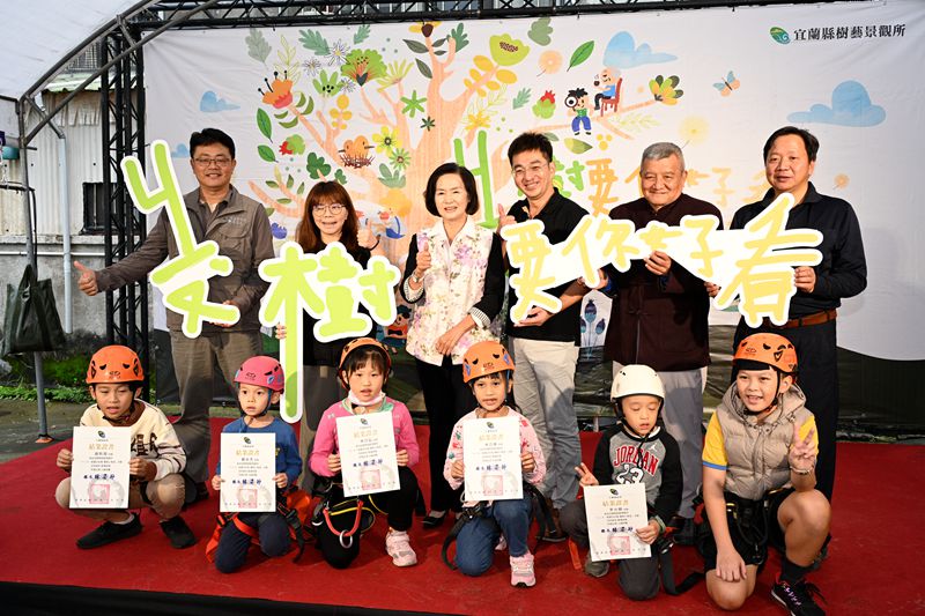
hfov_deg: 61.9
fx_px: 771
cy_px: 308
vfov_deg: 43.6
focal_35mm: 30
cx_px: 462
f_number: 5.6
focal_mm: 30
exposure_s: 1/250
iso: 1250
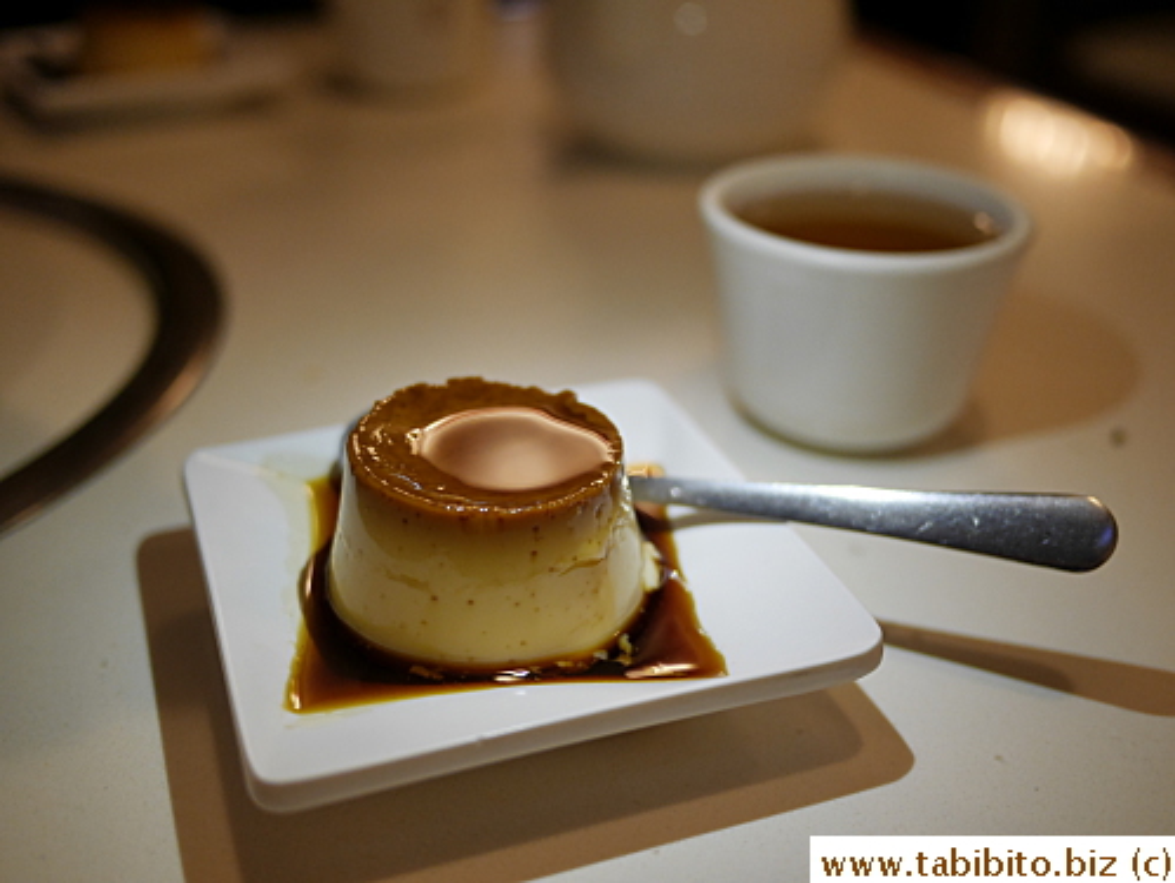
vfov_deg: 36.0
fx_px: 1359
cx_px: 588
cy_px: 442
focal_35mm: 40
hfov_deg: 46.8
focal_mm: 20
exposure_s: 1/640
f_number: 1.8
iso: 800
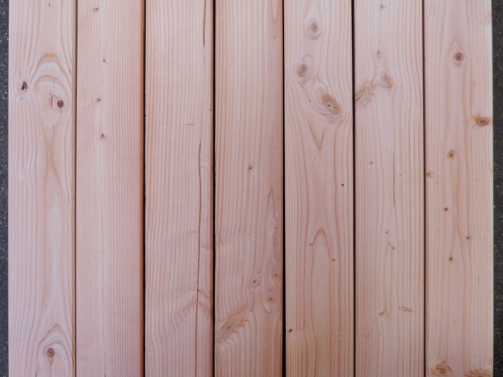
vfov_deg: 54.9
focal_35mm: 25
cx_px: 252
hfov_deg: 69.4
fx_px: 363
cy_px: 188
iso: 200
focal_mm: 4.5
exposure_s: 1/60
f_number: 2.8
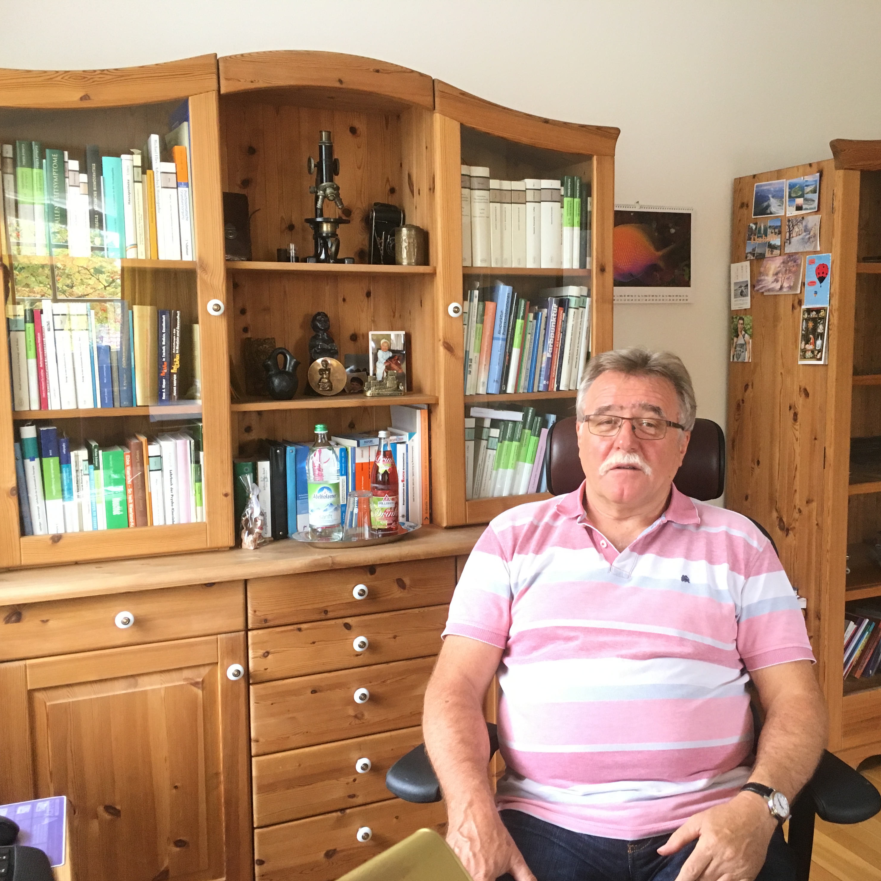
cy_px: 448
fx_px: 1008
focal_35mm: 35
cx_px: 541
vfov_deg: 47.2
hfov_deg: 46.9
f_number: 2.2
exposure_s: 1/33
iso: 160
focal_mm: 4.15
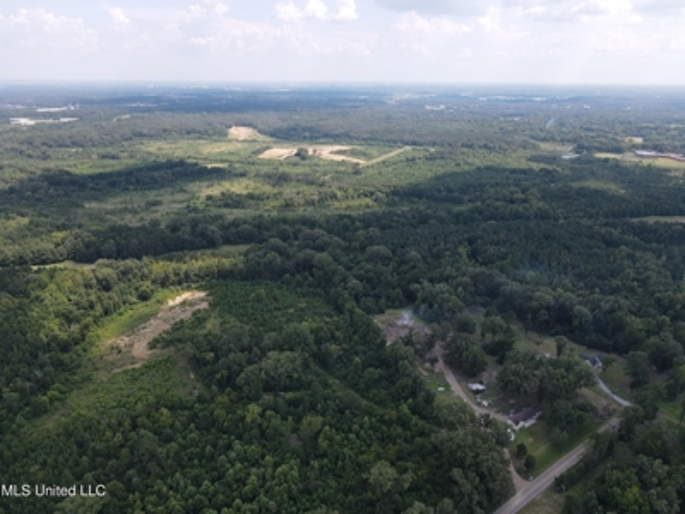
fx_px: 475
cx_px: 342
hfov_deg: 71.6
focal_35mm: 24
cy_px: 257
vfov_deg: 56.8
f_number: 2.8
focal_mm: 4.5
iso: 100
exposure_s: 1/400
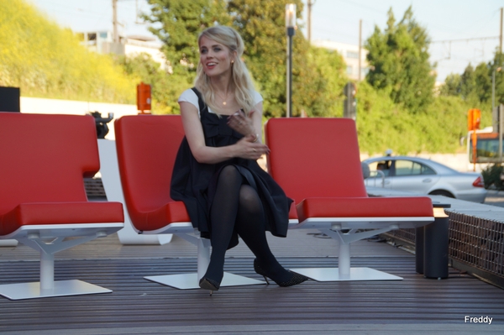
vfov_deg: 18.2
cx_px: 252
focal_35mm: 75
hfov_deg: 27.0
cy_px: 168
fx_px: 1049
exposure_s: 1/160
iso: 125
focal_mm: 50
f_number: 5
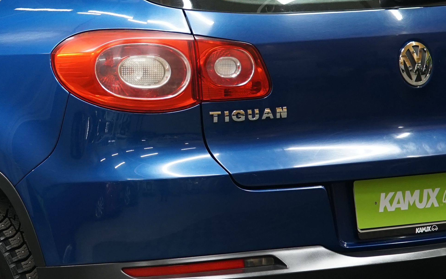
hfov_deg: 9.6
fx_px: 2650
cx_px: 11
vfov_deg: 6.0
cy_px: 91
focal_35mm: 218
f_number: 2.8
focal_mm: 69
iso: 640
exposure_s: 1/40
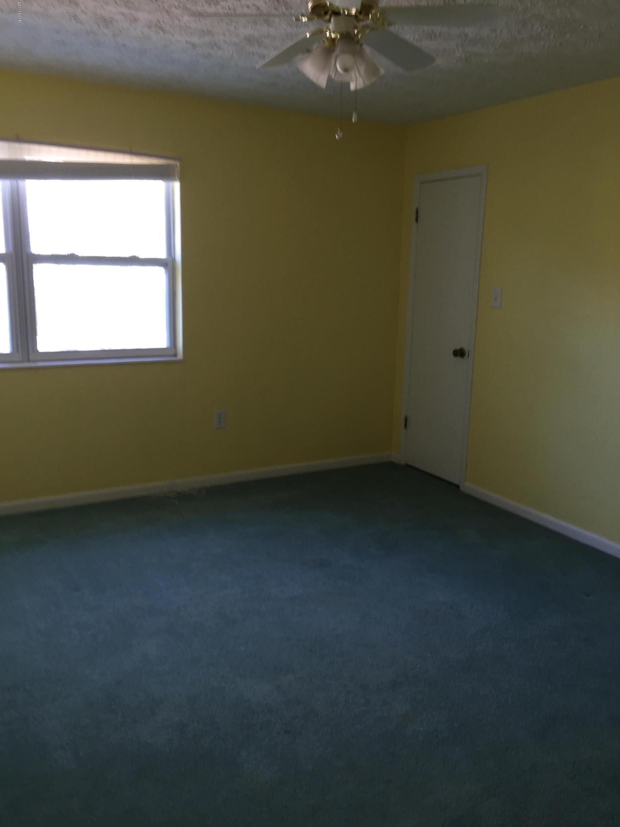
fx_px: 693
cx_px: 310
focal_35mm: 29
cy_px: 414
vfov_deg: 61.7
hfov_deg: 48.2
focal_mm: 4.15
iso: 40
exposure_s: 1/30
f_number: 2.2
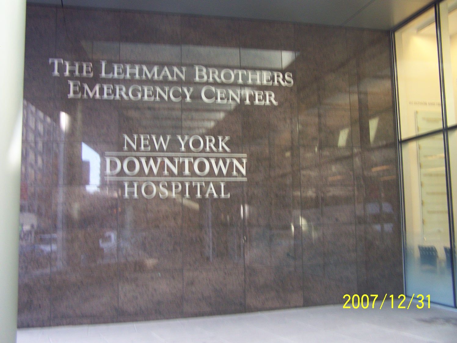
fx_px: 502
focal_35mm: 38
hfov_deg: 49.0
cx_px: 228
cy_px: 172
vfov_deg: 37.7
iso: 125
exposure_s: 1/30
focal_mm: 6.3
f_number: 2.8
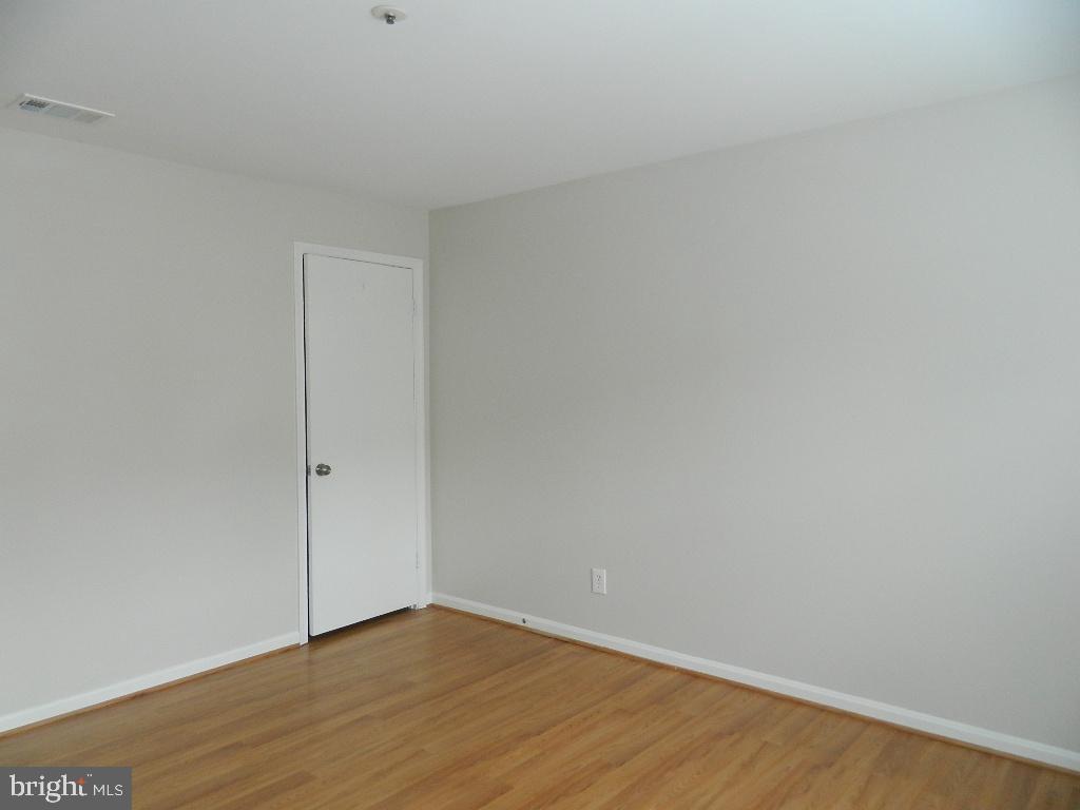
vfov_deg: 54.9
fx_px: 780
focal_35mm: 25
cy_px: 405
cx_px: 540
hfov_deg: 69.4
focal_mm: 4.5
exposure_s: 1/30
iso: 180
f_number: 3.1
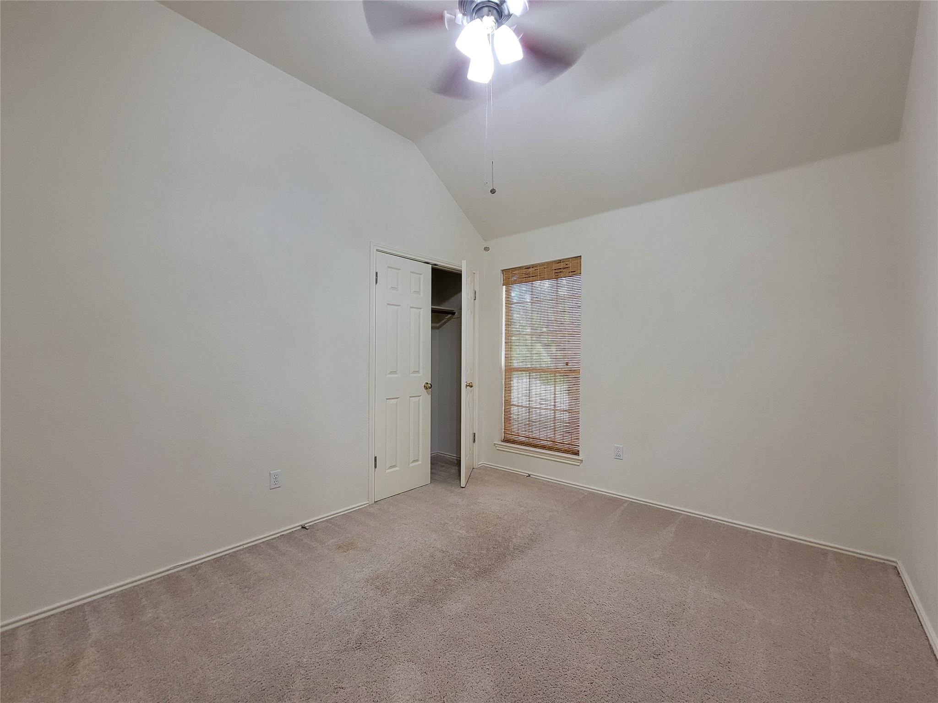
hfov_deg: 106.2
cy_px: 352
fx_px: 352
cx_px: 469
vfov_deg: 89.9
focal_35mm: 13
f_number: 2.2
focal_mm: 2.2
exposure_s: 1/40
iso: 320
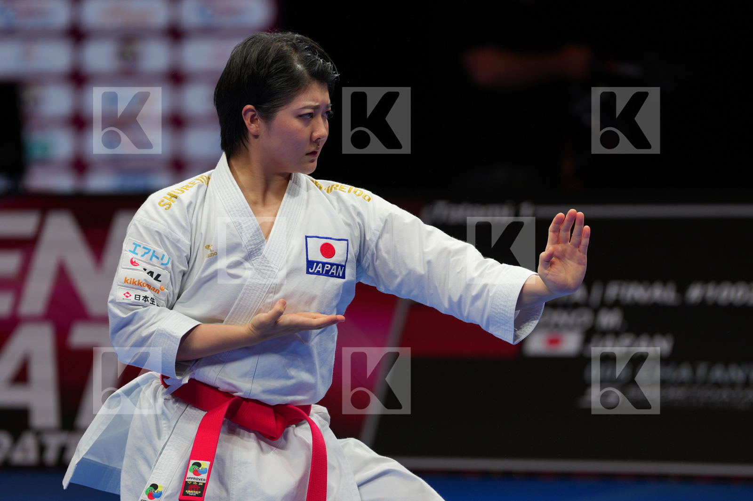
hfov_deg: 6.9
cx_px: 376
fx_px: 6273
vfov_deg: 4.6
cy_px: 250
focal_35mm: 300
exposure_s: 1/500
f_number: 2.8
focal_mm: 200
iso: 200
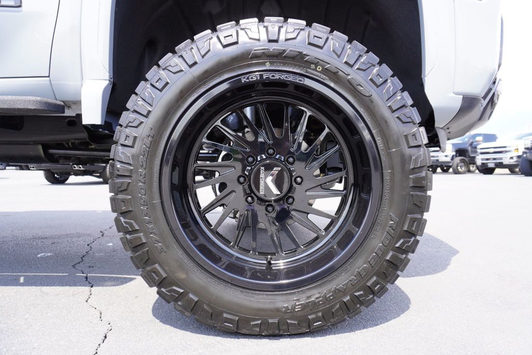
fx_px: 355
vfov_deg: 53.2
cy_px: 178
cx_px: 266
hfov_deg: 73.7
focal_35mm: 24
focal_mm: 16
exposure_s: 1/80
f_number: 5.6
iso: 100
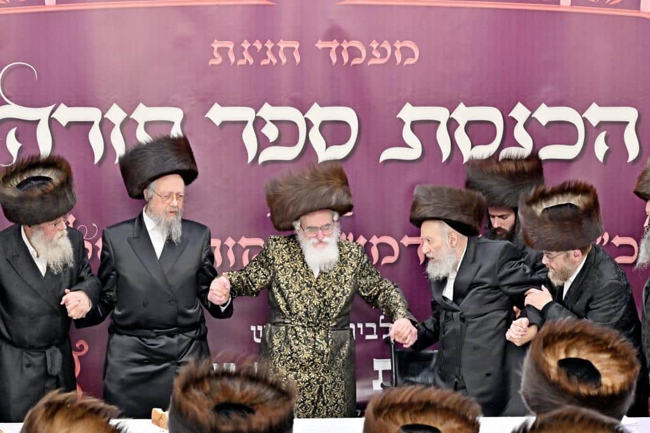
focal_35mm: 121
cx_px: 325
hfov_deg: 16.9
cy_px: 216
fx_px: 2184
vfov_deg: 11.3
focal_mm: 81
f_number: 4
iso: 500
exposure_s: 1/200
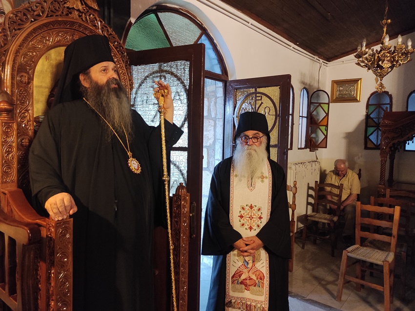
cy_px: 156
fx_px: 299
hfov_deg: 69.4
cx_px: 208
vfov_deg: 54.8
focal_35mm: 25
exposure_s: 1/17
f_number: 1.89
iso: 1583
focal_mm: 5.43
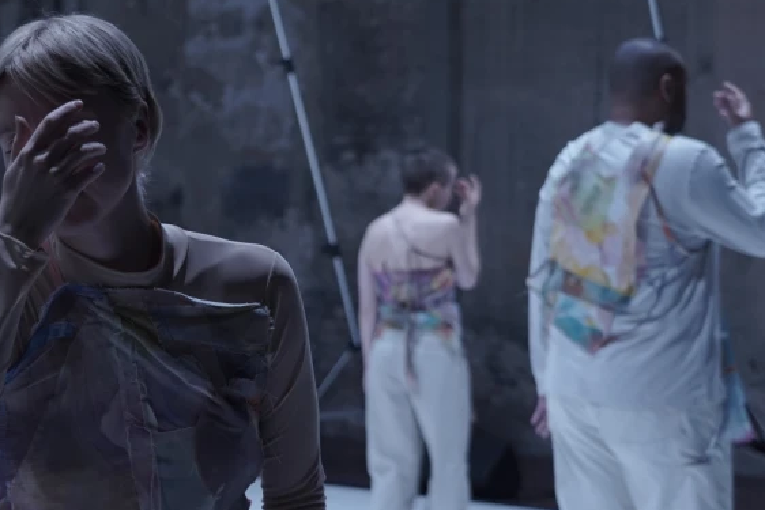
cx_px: 93
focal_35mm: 96
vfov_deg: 14.3
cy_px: 231
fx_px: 2040
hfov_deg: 20.8
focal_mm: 45
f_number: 4
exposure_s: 1/125
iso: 1000
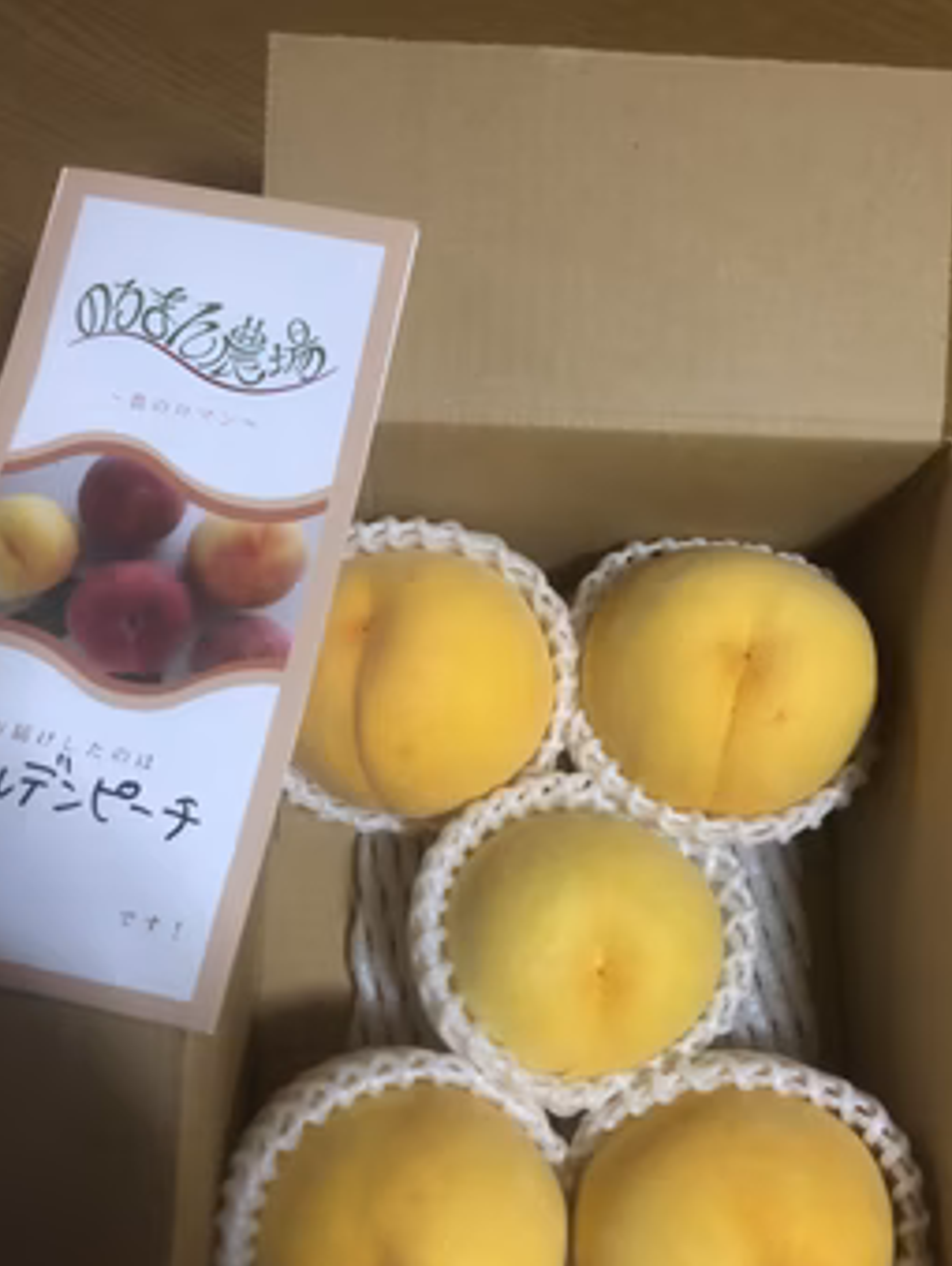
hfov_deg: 43.0
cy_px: 732
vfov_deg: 55.1
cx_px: 467
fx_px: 1208
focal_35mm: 33
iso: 100
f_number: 1.8
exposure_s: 1/15
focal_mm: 3.99
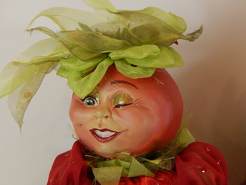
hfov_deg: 26.0
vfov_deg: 19.6
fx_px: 533
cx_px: 123
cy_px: 92
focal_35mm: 75
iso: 160
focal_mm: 13.5
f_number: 4.2
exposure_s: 1/30
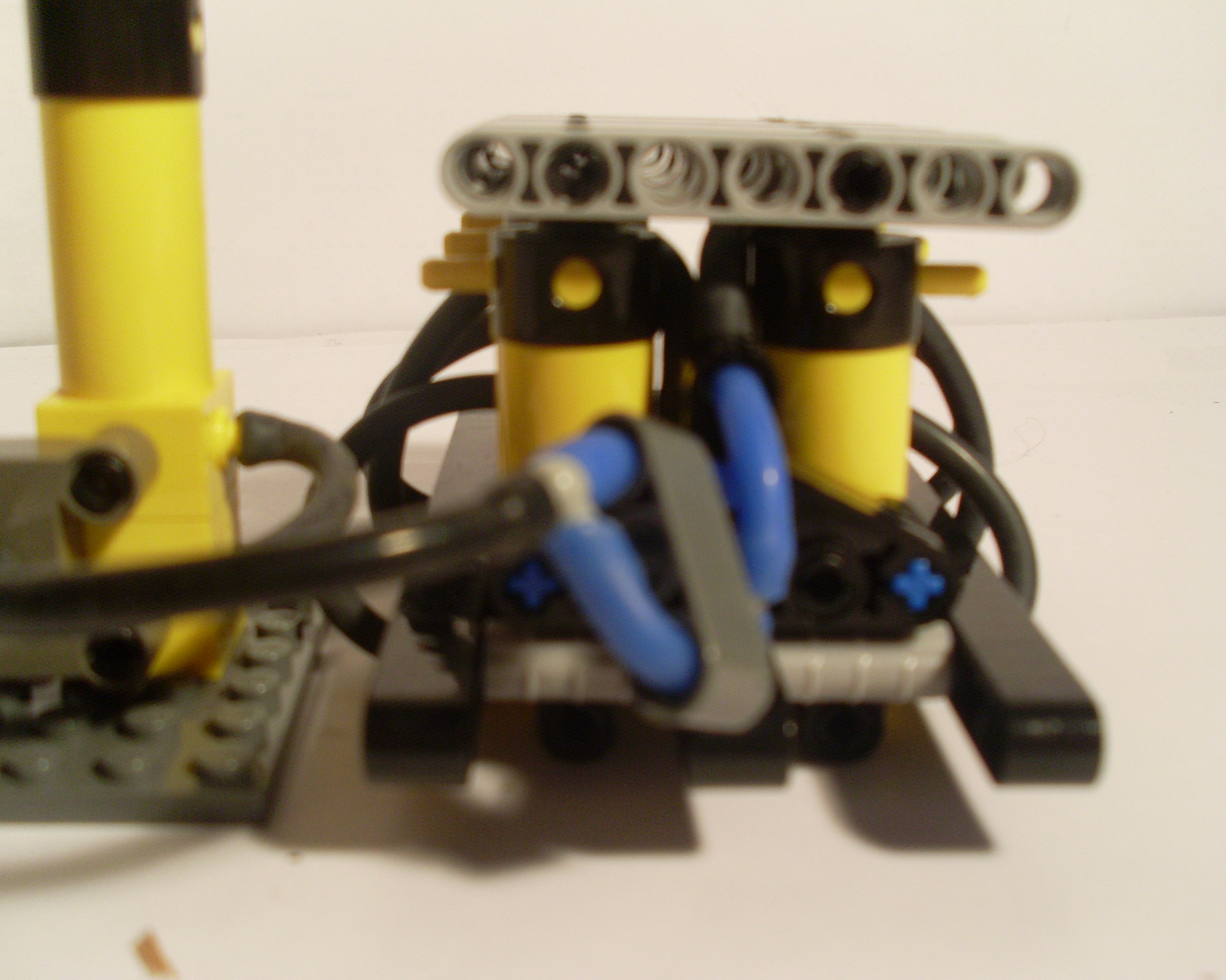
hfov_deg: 45.8
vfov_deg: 37.3
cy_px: 491
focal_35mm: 40
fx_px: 1451
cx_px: 651
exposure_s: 1/90
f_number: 3
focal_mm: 6.3
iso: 100
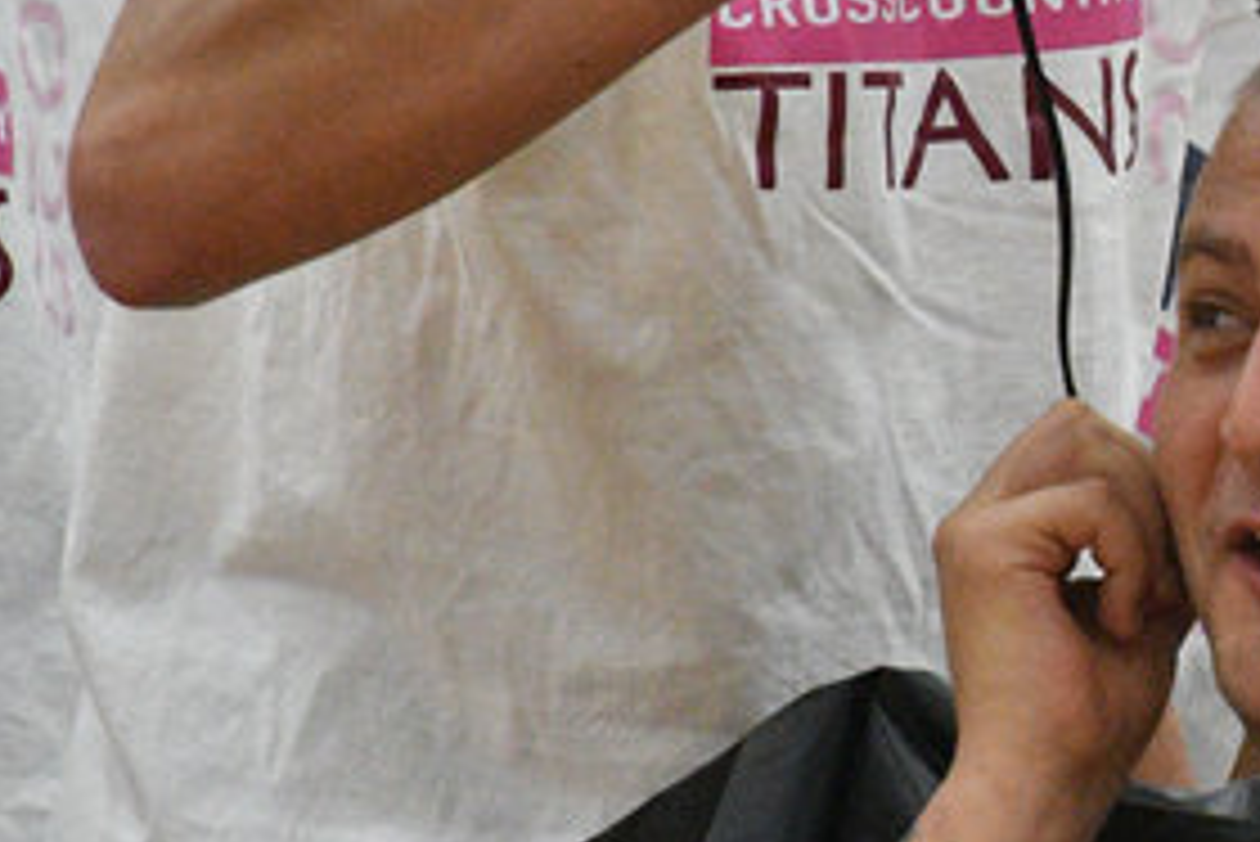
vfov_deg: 1.8
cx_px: 1539
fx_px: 26928
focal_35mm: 769
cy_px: 335
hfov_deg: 2.7
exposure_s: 1/500
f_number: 5.6
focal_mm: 140
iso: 8000
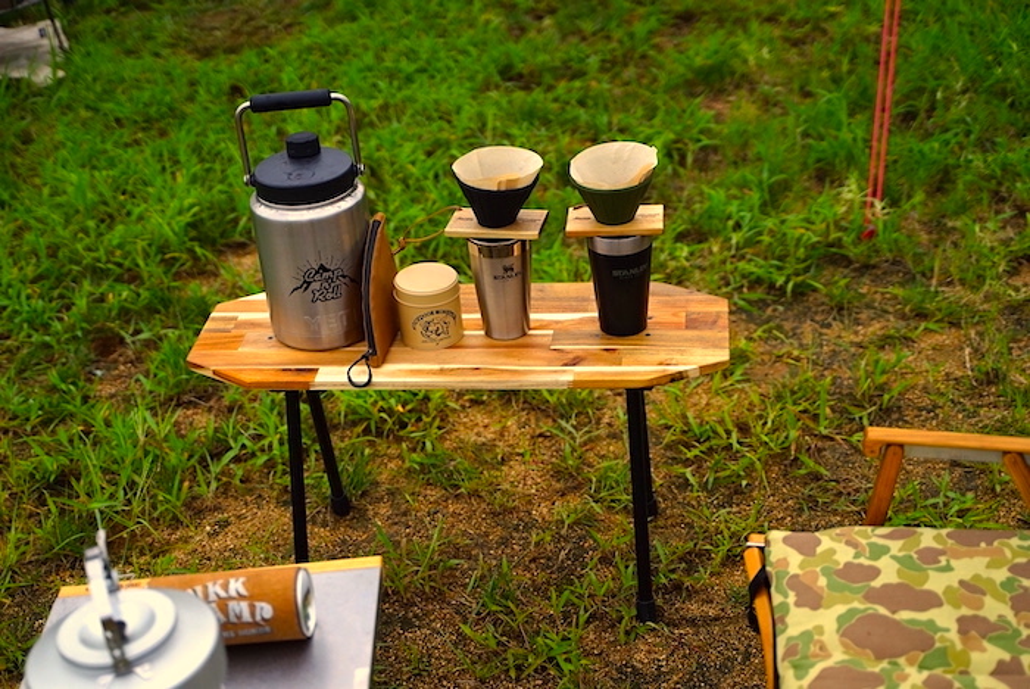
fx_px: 1460
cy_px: 344
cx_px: 515
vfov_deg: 26.5
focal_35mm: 51
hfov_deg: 38.9
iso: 1000
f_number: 2.8
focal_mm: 51
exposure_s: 1/5000
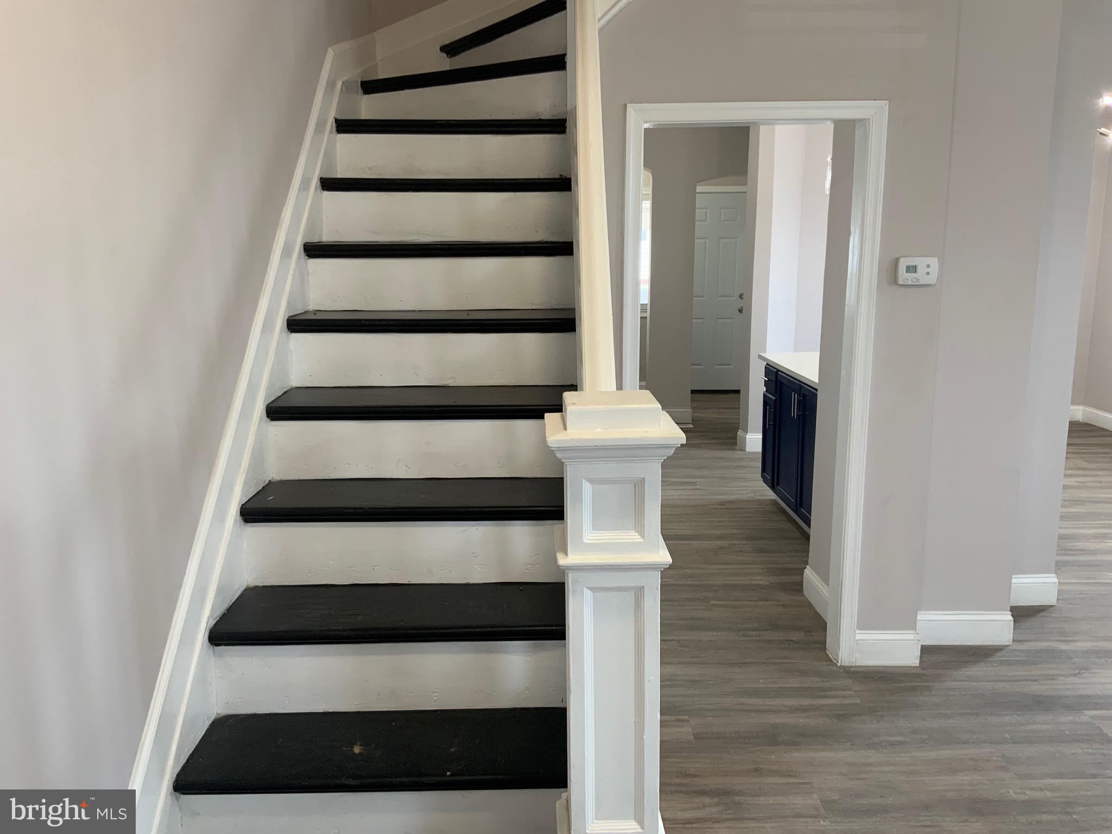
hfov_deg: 61.7
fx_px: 932
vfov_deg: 48.2
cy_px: 417
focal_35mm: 29
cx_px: 556
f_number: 1.8
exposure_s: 1/60
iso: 50
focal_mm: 3
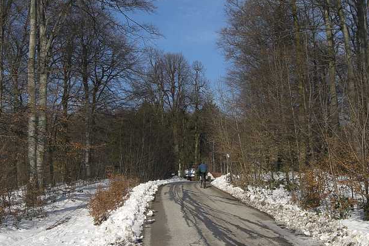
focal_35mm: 52
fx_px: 533
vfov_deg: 25.8
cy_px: 169
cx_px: 202
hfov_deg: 38.2
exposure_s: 1/800
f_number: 4.4
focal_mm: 6.3
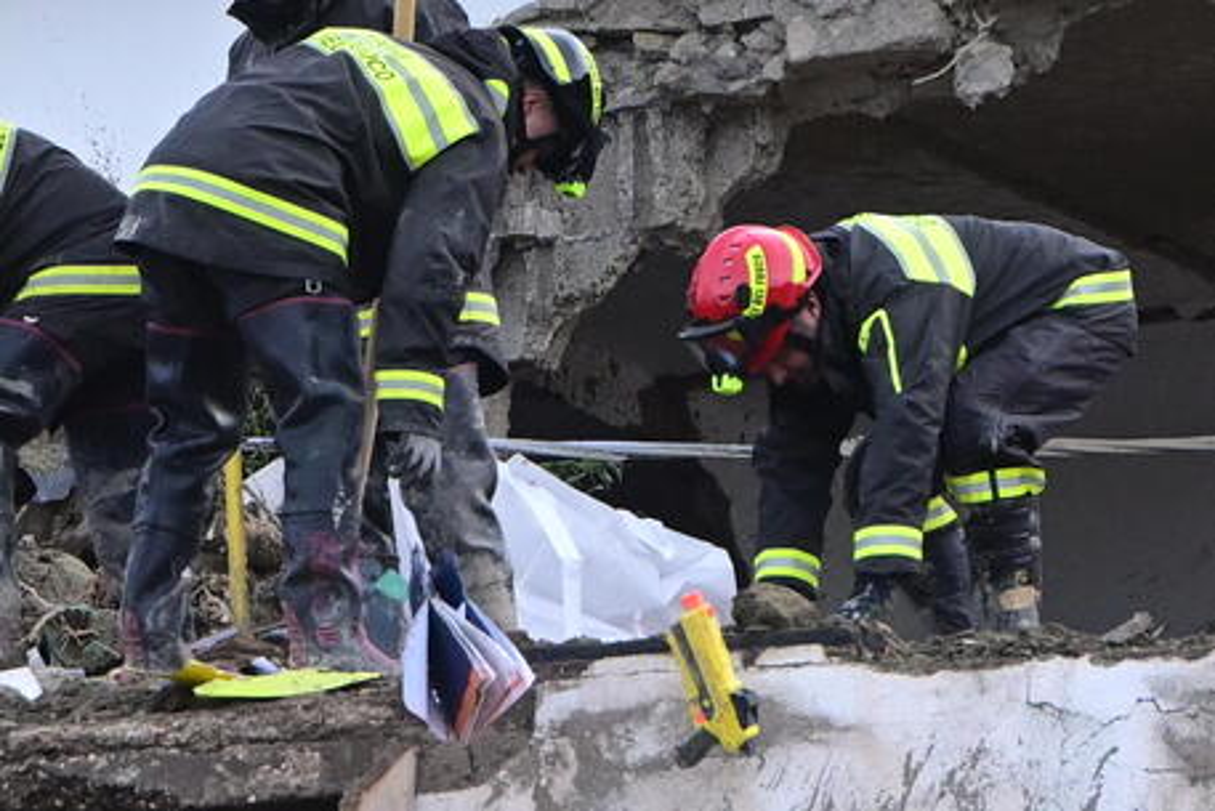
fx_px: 6752
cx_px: 608
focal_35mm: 200
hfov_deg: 10.3
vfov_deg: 6.9
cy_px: 406
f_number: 5
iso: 1250
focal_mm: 200
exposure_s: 1/1600
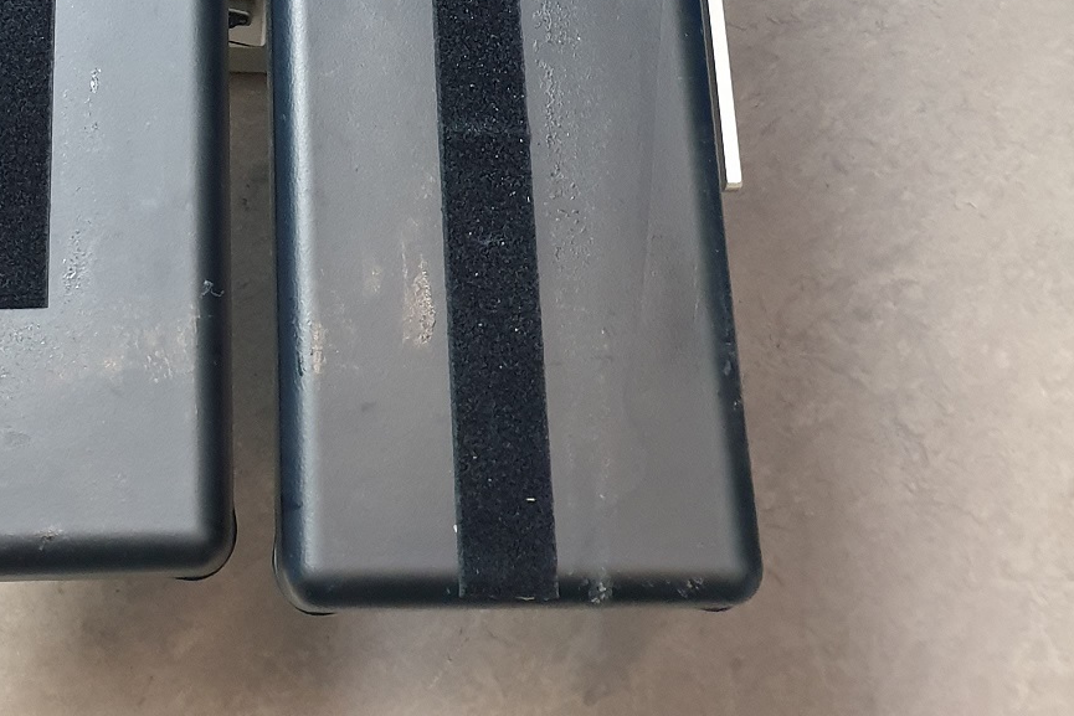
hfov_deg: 31.3
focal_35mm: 63
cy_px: -515
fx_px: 1880
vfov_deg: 17.9
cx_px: 268
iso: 320
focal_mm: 4.3
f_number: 2.4
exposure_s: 1/20
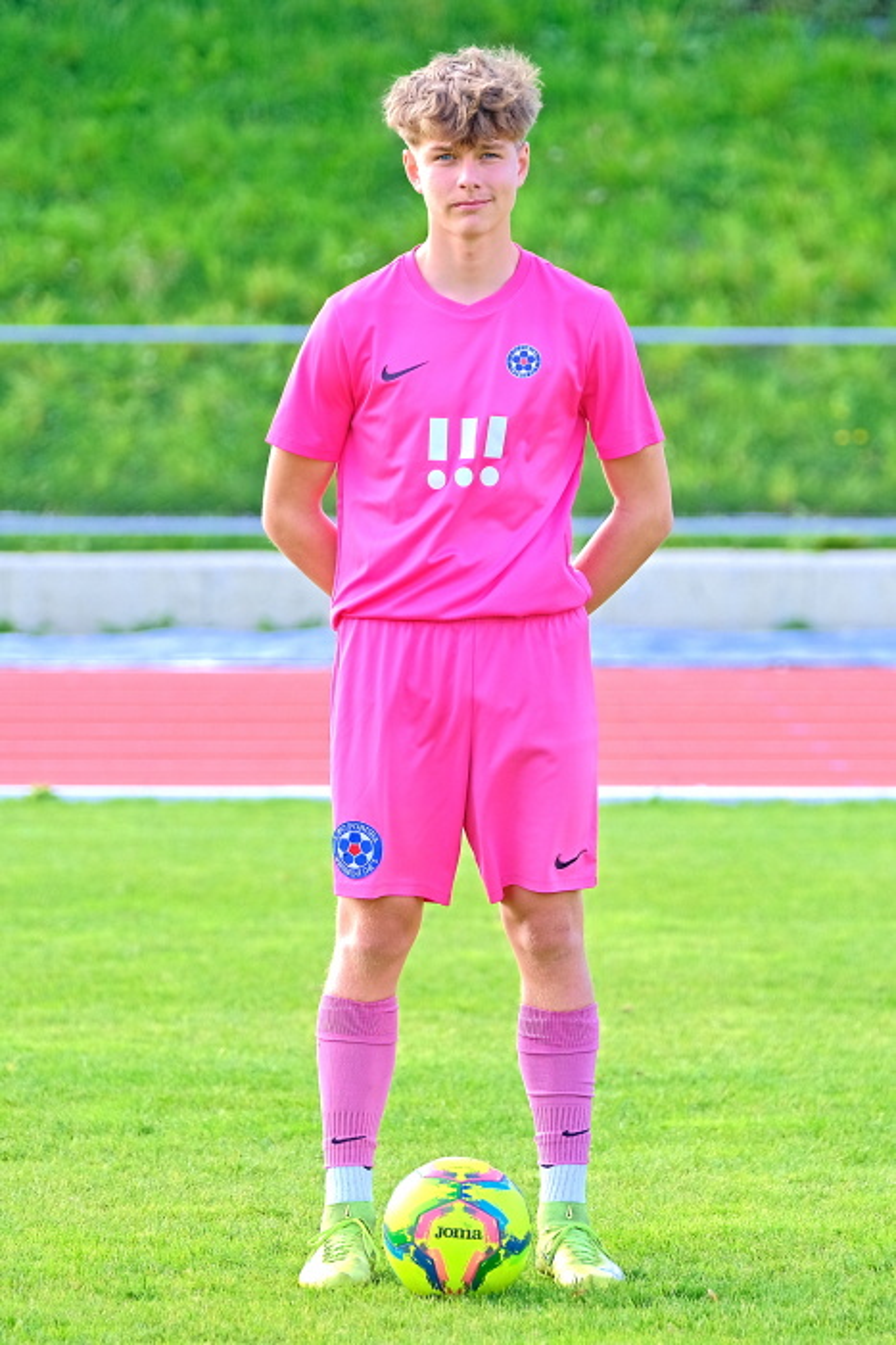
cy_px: 672
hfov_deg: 8.6
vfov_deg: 12.9
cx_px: 448
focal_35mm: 159
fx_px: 5938
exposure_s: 1/850
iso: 320
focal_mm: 106
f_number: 2.8
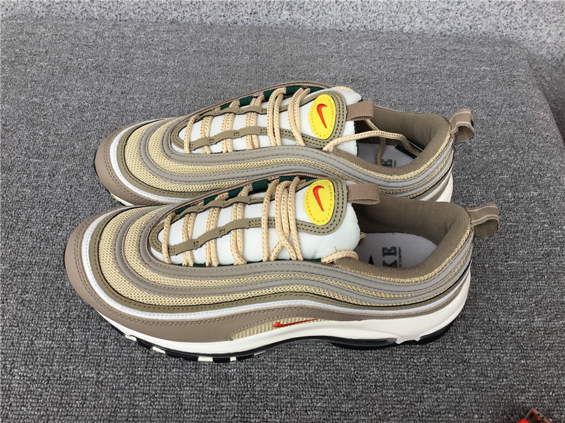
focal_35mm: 31
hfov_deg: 58.4
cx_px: 282
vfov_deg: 45.4
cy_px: 212
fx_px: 506
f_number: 2.4
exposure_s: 1/100
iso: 32
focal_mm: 3.3
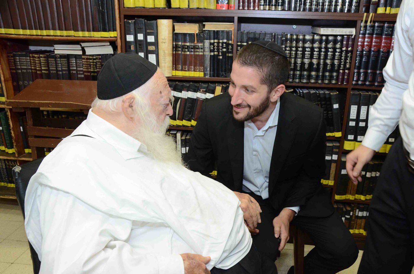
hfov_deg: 59.6
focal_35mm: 32
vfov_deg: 41.5
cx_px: 207
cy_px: 137
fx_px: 361
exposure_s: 1/80
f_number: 5.6
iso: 1000
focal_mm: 21
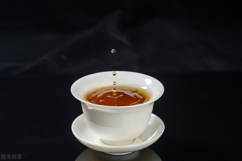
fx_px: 706
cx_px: 121
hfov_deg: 19.5
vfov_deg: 13.0
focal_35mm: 105
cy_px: 80
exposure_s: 1/125
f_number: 10
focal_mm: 105
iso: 64
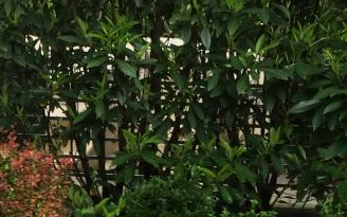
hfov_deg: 19.9
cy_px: 265
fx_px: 946
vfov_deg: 12.7
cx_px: -32
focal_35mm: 100
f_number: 2.2
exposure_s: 1/40
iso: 40
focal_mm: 4.15
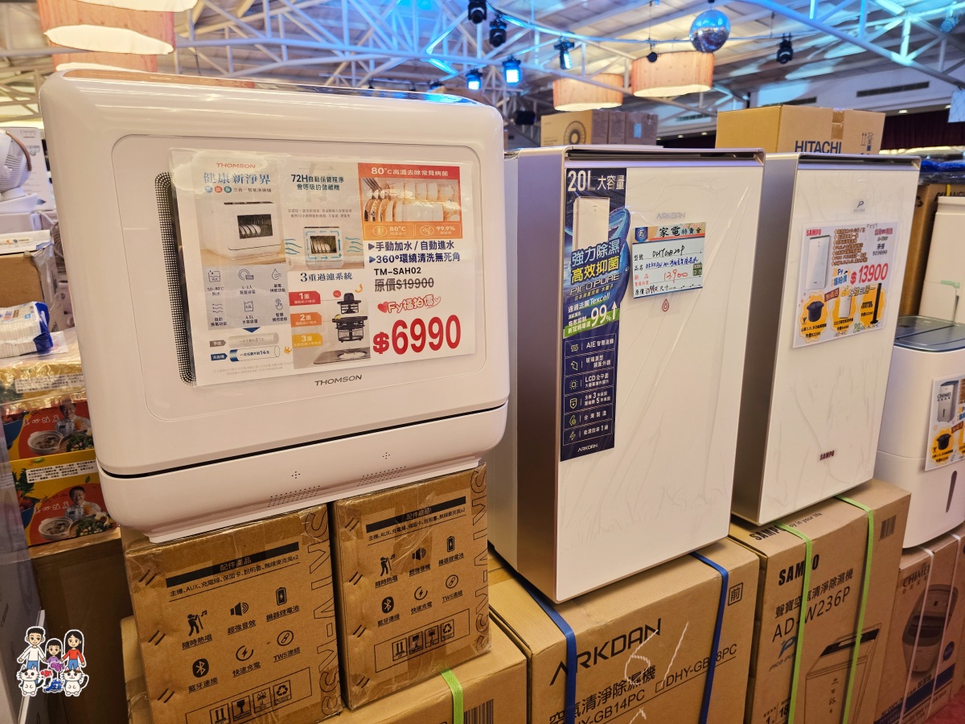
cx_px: 482
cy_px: 362
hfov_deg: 73.9
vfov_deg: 58.9
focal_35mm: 23
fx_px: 641
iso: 160
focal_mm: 6.3
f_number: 1.7
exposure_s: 1/53
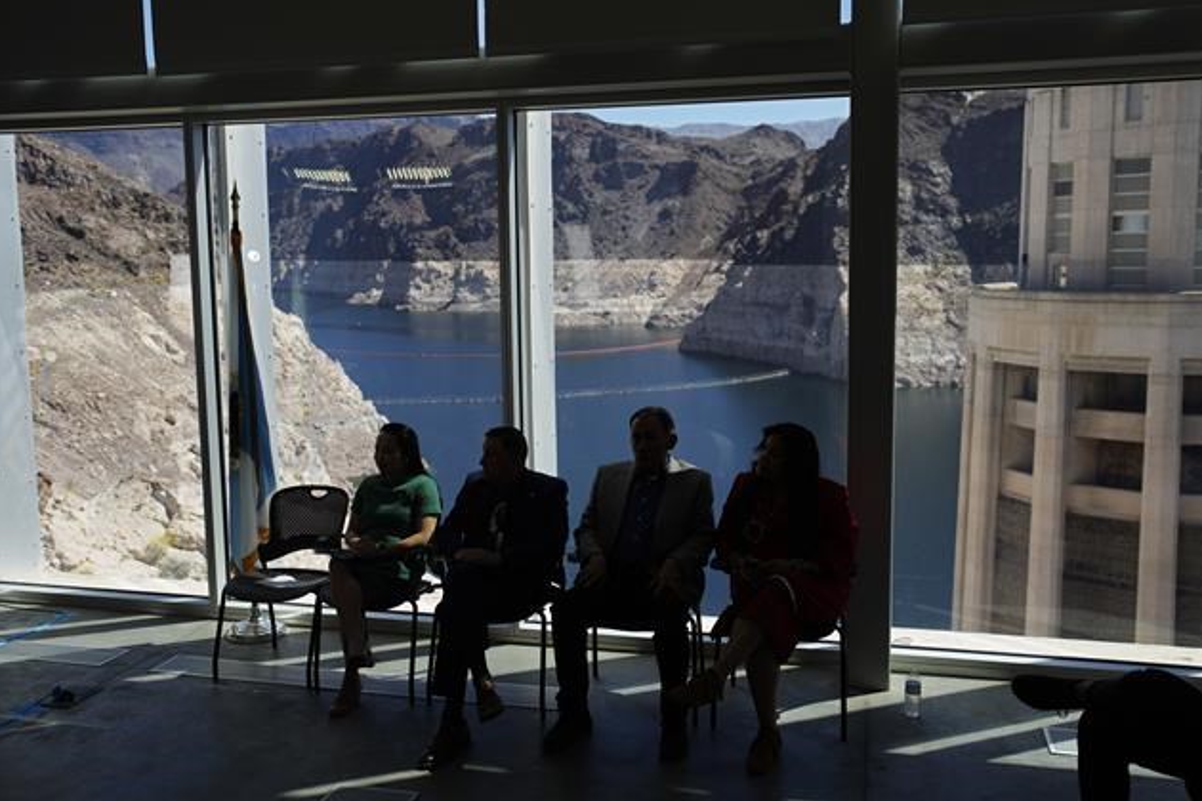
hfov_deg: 57.2
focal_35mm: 33
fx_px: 1102
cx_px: 614
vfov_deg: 40.0
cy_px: 392
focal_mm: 32
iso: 160
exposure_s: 1/2000
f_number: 2.8
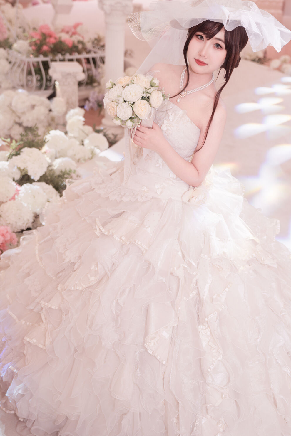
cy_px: 218
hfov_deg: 33.4
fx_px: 485
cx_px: 160
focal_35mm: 40
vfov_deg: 48.5
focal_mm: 33
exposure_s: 1/60
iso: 400
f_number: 2.8
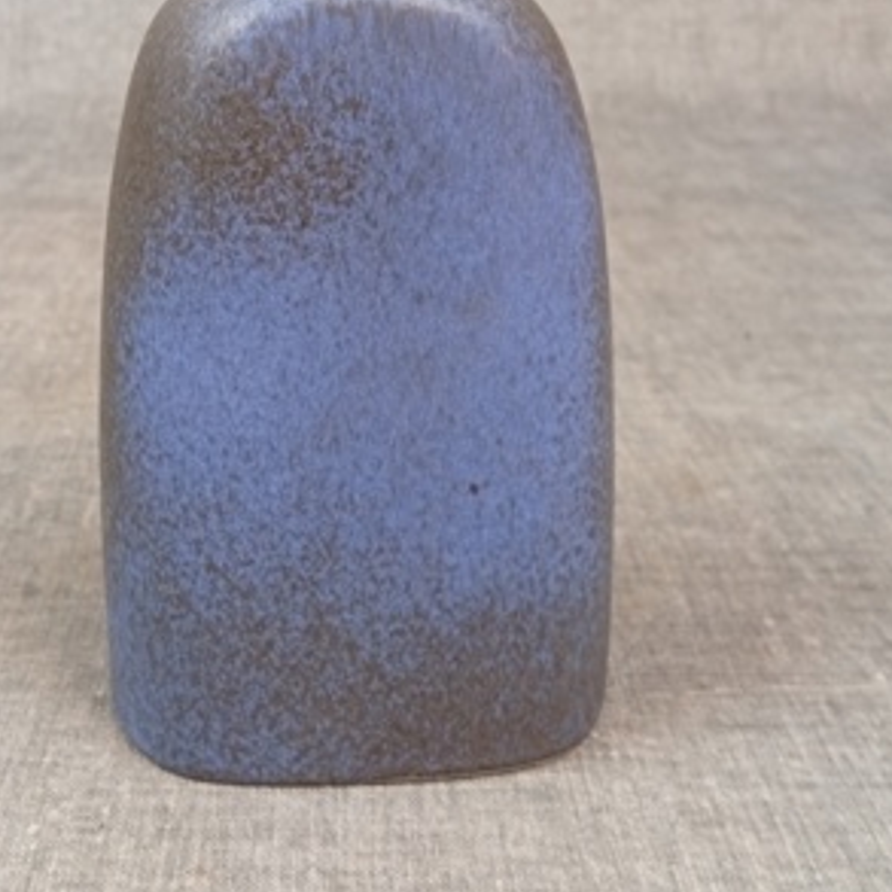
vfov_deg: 33.9
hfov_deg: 34.6
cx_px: 356
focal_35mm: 49
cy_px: 210
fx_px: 1429
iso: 535
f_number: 1.8
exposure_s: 1/33.3
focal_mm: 3.98
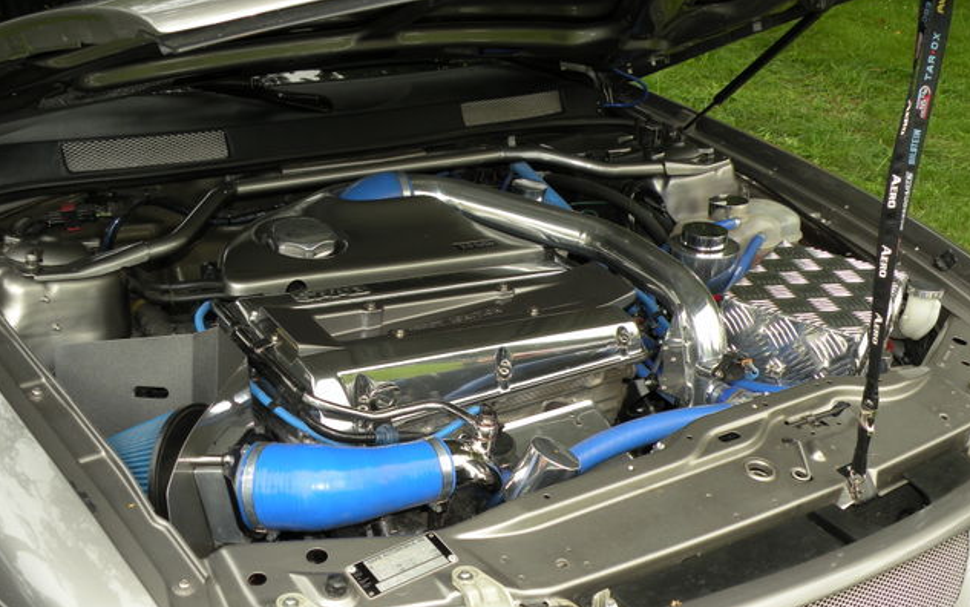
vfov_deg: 28.5
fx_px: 1190
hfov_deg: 44.4
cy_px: 365
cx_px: 486
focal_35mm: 45
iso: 64
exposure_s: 1/96.6
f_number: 4
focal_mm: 7.4
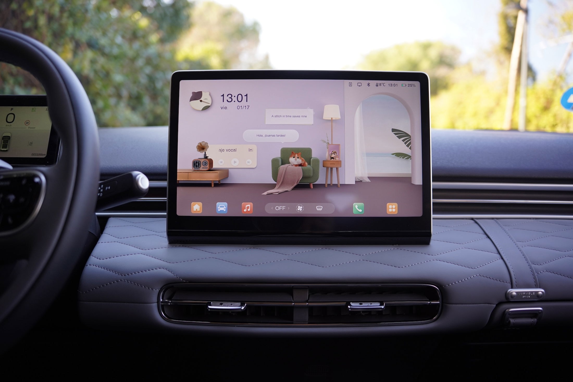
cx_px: 286
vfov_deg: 44.8
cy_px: 191
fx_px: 463
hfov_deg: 63.5
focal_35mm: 29
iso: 320
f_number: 2.8
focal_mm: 29.1
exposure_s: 1/60
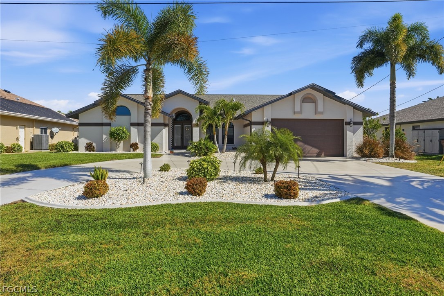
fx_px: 284
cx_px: 222
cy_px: 148
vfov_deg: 55.1
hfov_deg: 76.1
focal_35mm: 23
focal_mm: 23
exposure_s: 1/5000
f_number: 9
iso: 400
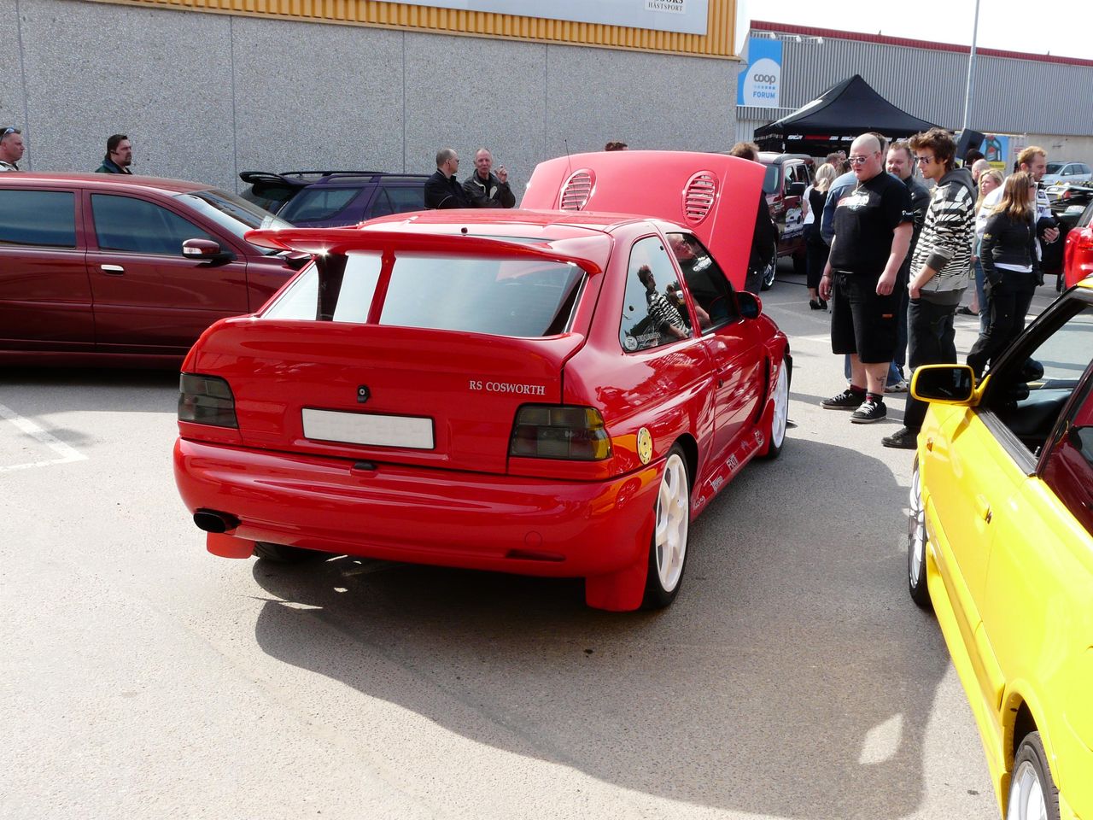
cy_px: 410
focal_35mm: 39
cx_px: 546
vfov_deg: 36.8
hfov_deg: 47.9
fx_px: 1231
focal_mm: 6.4
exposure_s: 1/200
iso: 100
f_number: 5
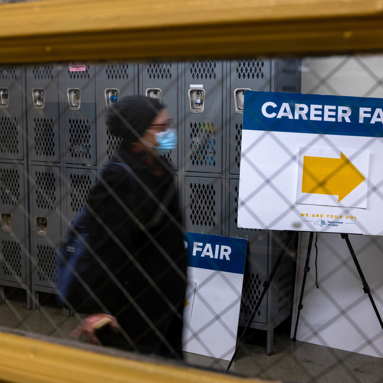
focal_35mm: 52
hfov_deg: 32.7
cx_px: 219
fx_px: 651
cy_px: 192
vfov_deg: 32.8
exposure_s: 1/25
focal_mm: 40
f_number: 13
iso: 800
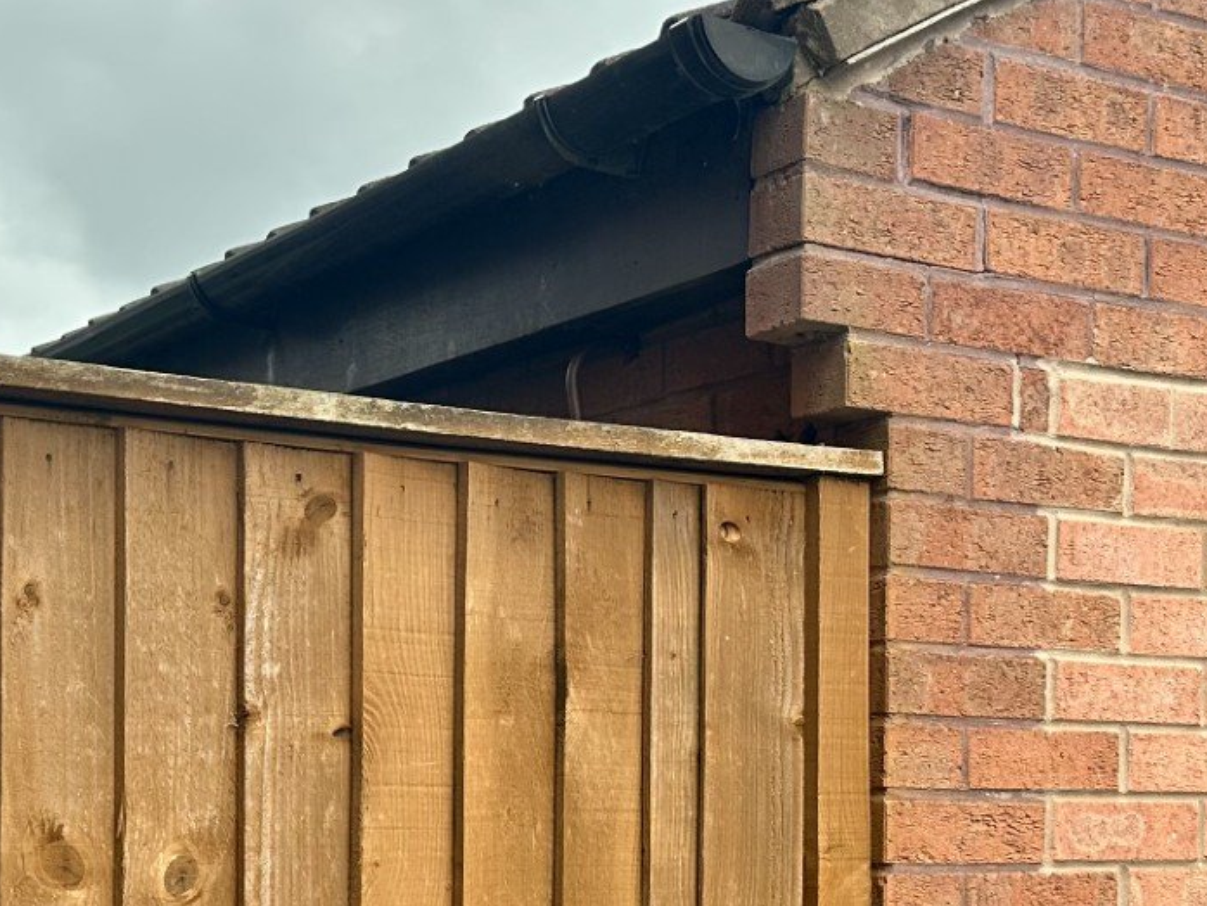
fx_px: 2302
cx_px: 752
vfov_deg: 21.7
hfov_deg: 29.3
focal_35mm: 66
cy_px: 826
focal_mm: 6.86
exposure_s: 1/659
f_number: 1.78
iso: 80
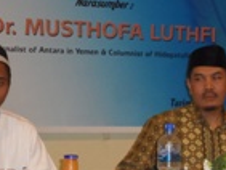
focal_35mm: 122
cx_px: 176
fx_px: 797
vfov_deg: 12.2
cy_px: 111
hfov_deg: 16.0
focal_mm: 7.8
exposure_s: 1/45
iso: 320
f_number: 3.2
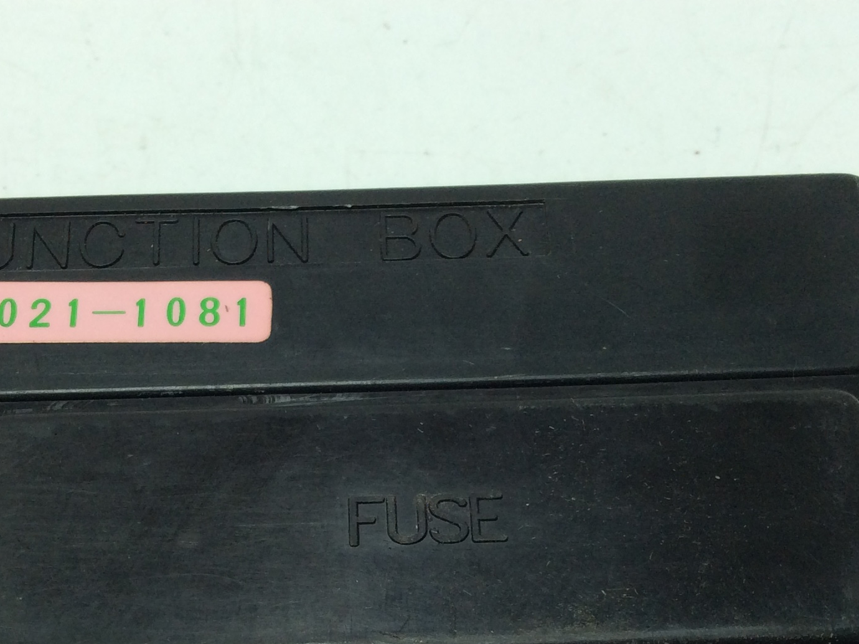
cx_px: 387
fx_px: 1489
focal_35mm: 60
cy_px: 601
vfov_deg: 23.6
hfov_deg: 32.2
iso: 32
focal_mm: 3.3
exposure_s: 1/329
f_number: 2.4
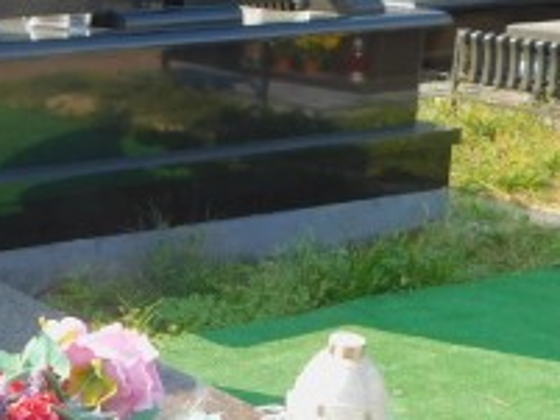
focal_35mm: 89
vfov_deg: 16.6
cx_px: -150
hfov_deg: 20.3
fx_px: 1441
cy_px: 220
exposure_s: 1/400
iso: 125
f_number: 3.2
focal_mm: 4.9
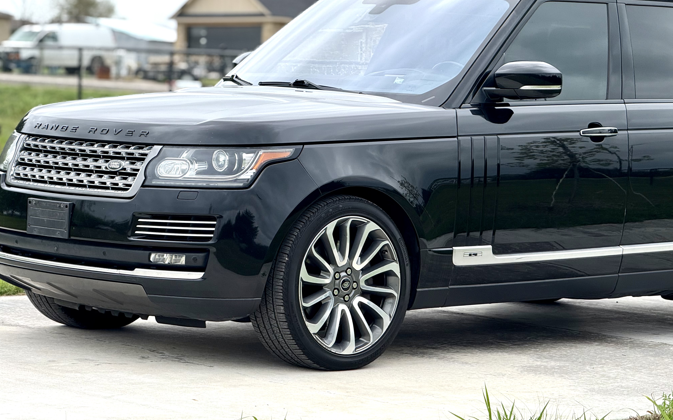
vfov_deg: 10.2
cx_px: 337
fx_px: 2348
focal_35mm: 128
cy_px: 174
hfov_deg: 16.3
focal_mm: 15.66
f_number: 2.8
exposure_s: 1/436
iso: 64
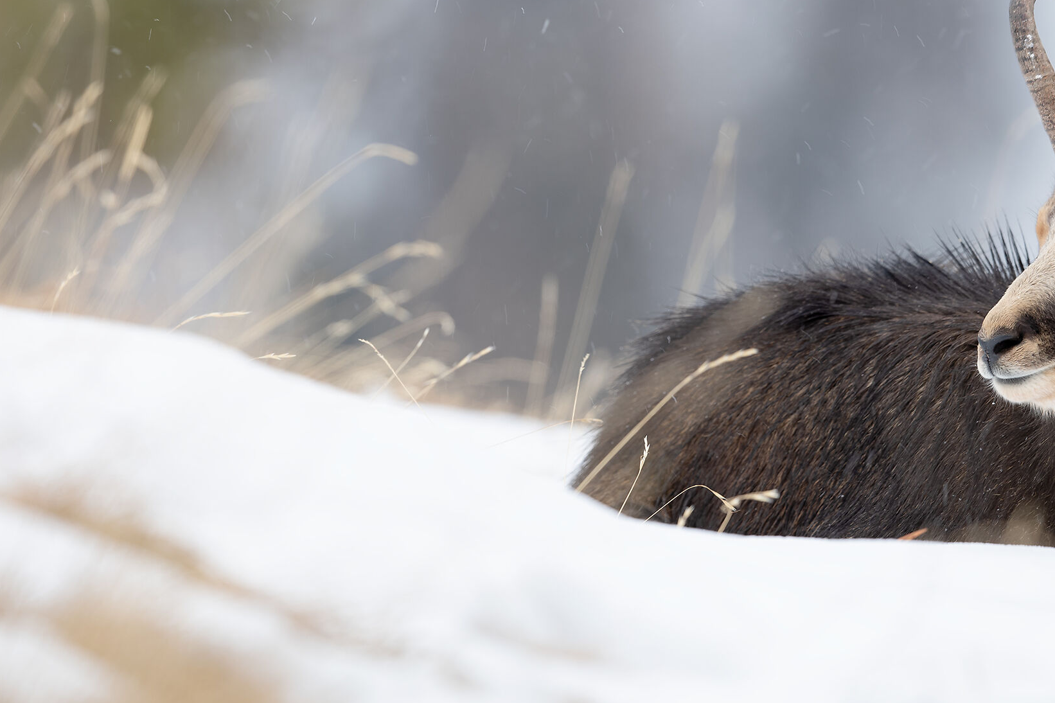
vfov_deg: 1.9
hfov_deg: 2.8
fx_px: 21417
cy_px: 197
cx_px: 737
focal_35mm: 731
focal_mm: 500
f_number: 4.8
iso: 72
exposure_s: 1/90
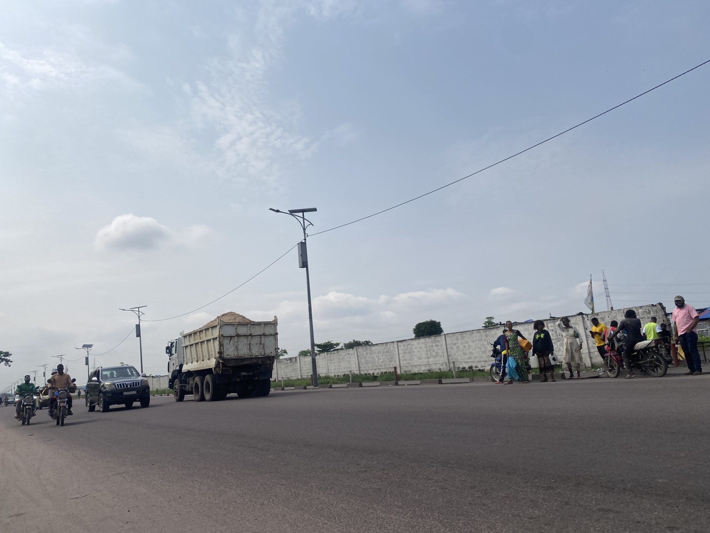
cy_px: 266
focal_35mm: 26
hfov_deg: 67.3
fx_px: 533
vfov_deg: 53.1
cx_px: 355
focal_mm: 4.25
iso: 32
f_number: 1.8
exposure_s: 1/5747
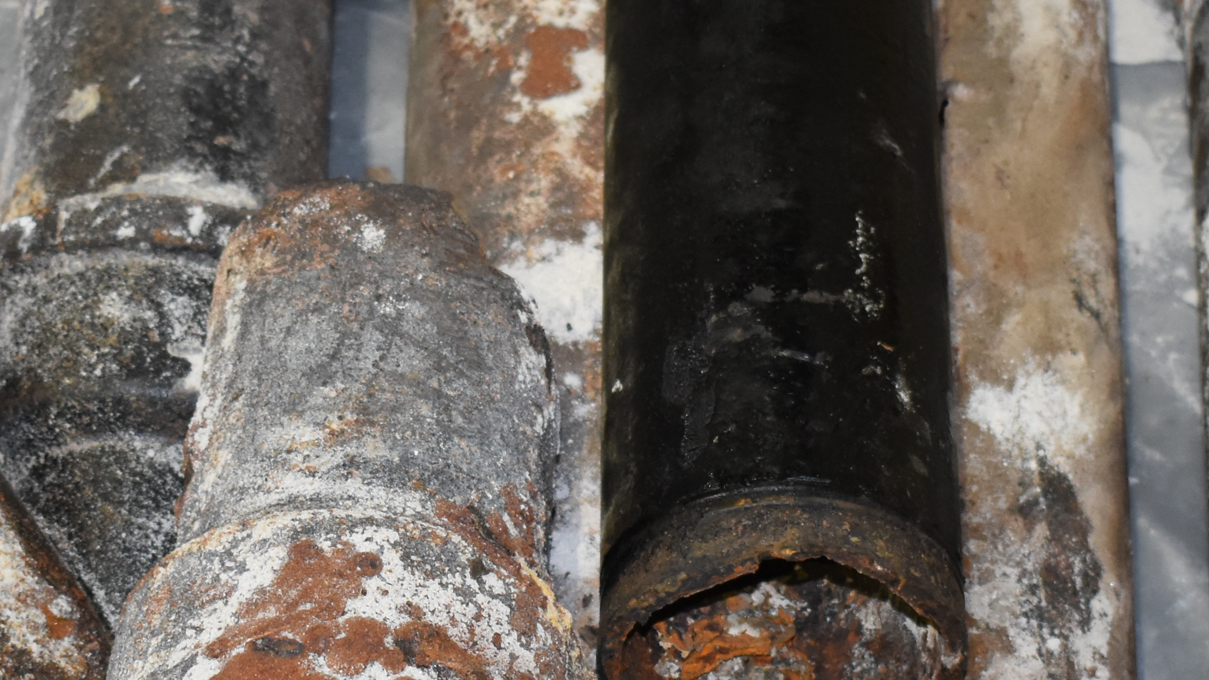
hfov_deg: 17.7
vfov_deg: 10.0
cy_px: 599
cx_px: 688
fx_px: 3879
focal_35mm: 121
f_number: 4.5
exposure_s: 1/80
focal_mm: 30
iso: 800
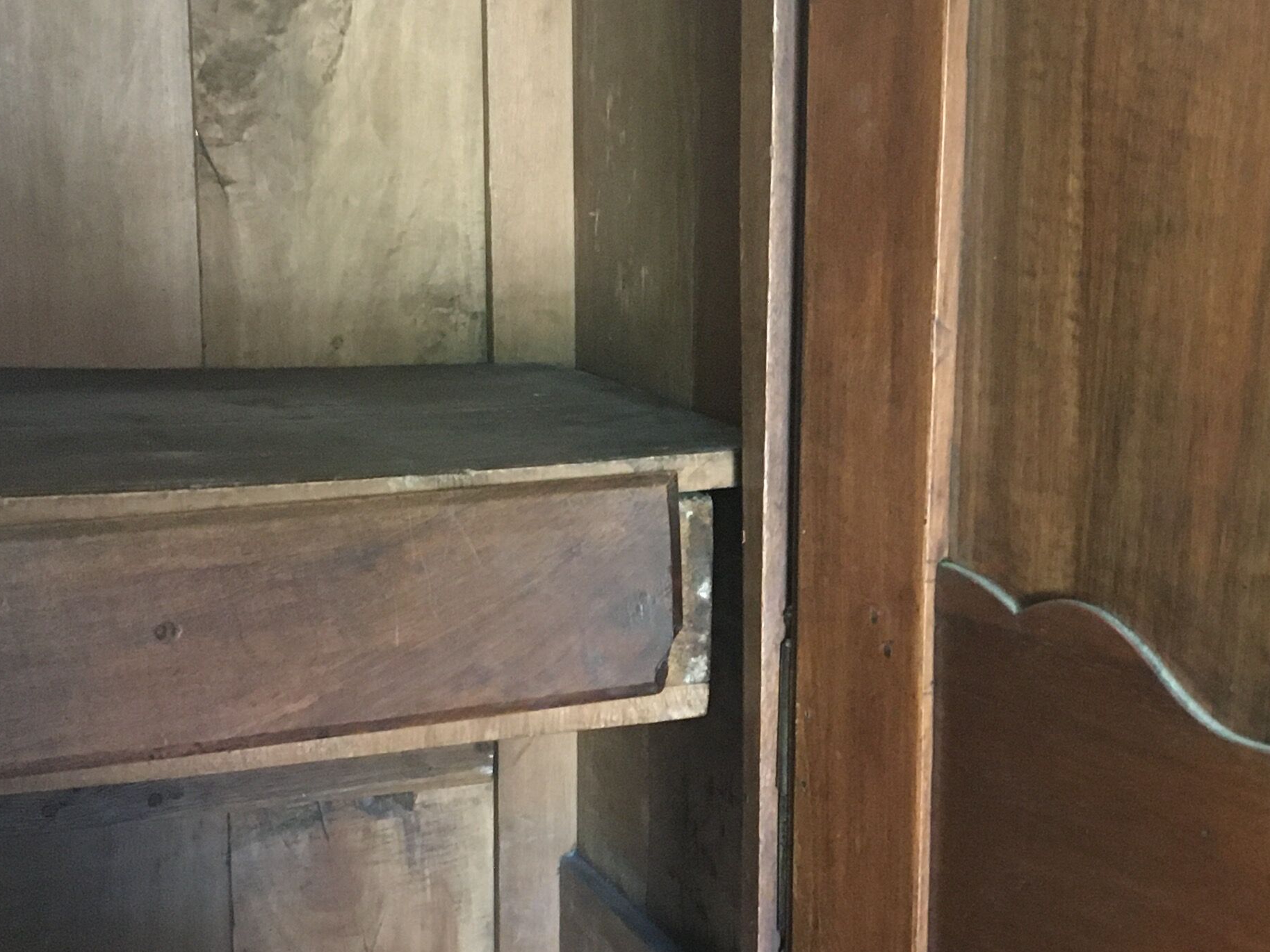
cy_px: 645
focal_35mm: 64
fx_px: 2348
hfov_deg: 29.8
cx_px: 933
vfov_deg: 22.8
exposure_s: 1/17
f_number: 2.2
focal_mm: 4.15
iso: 400
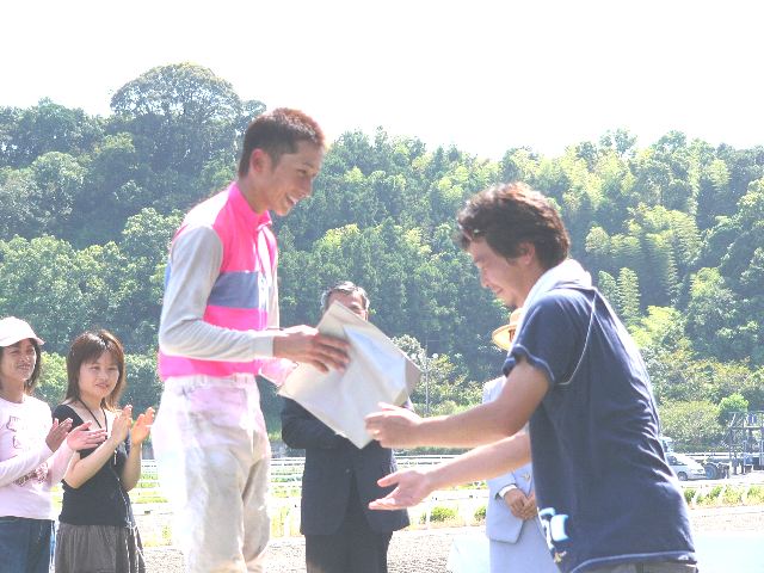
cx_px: 382
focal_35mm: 139
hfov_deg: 14.2
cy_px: 286
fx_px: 3068
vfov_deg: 10.7
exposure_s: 1/500
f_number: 5.6
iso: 50
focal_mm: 23.1
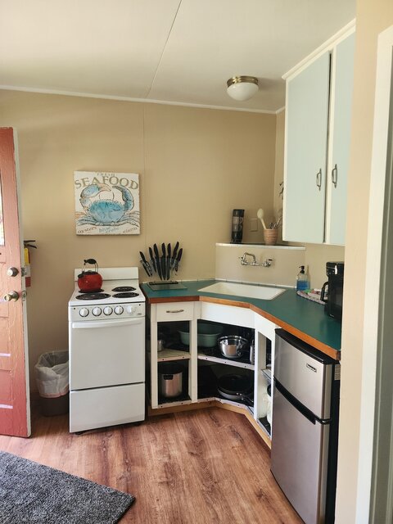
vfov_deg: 73.9
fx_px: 348
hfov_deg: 58.9
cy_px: 262
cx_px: 196
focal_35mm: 23
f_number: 1.8
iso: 200
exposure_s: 1/120
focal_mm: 6.4
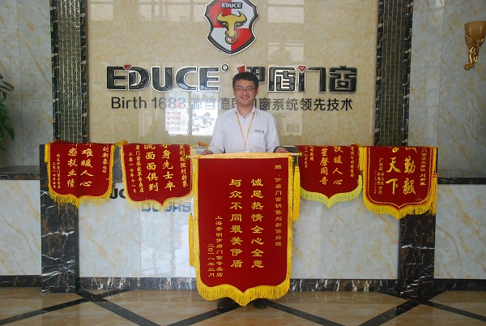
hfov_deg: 51.2
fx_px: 507
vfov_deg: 35.6
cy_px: 163
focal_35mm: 38
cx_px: 243
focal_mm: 25
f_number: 5.6
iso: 1000
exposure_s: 1/60
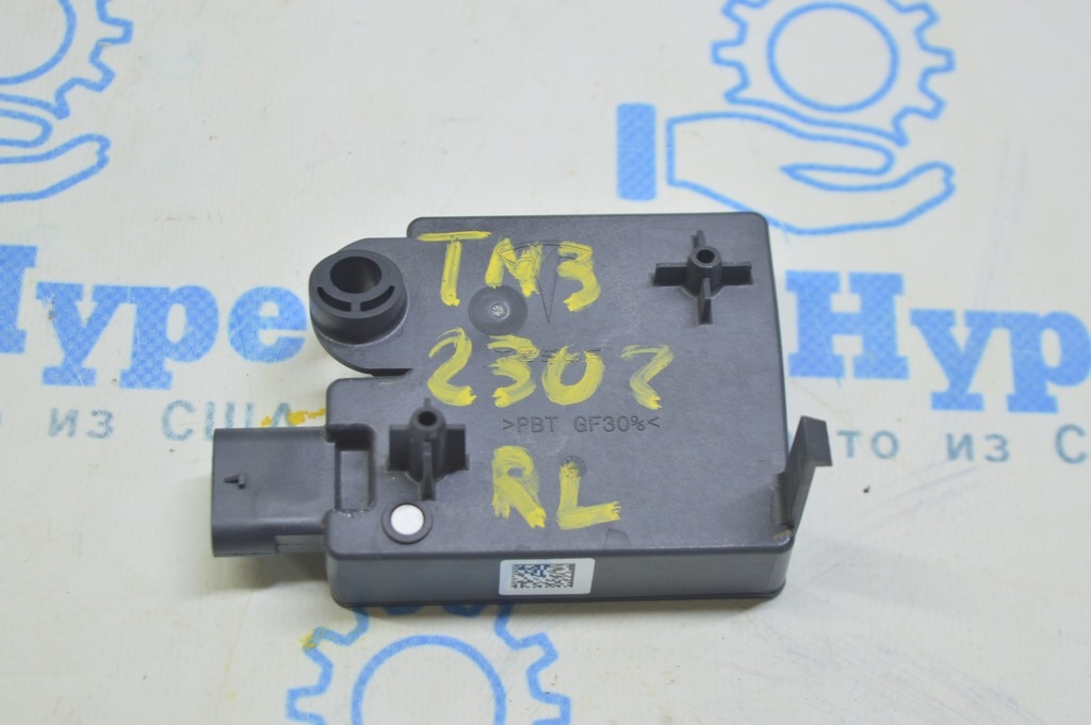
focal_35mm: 78
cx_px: 546
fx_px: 2362
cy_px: 362
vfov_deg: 17.5
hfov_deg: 26.0
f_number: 5.6
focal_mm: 52
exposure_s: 1/20
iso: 400
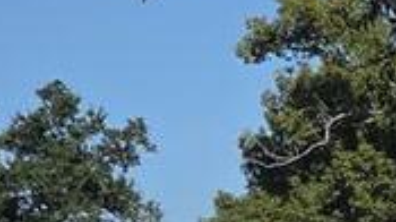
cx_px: 853
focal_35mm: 344
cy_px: 396
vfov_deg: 3.5
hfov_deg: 6.1
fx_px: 3608
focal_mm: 7
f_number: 2.4
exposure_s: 1/1387
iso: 25
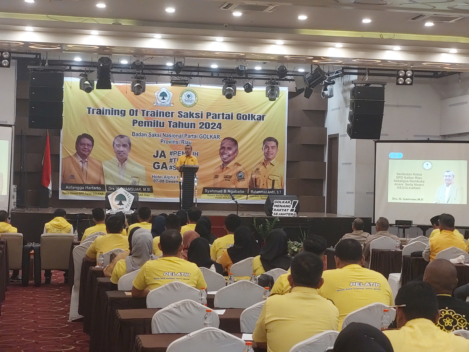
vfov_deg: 19.4
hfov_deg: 25.7
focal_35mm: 76
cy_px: 176
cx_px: 234
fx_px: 1030
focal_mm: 7.12
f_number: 2.4
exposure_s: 1/50
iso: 250
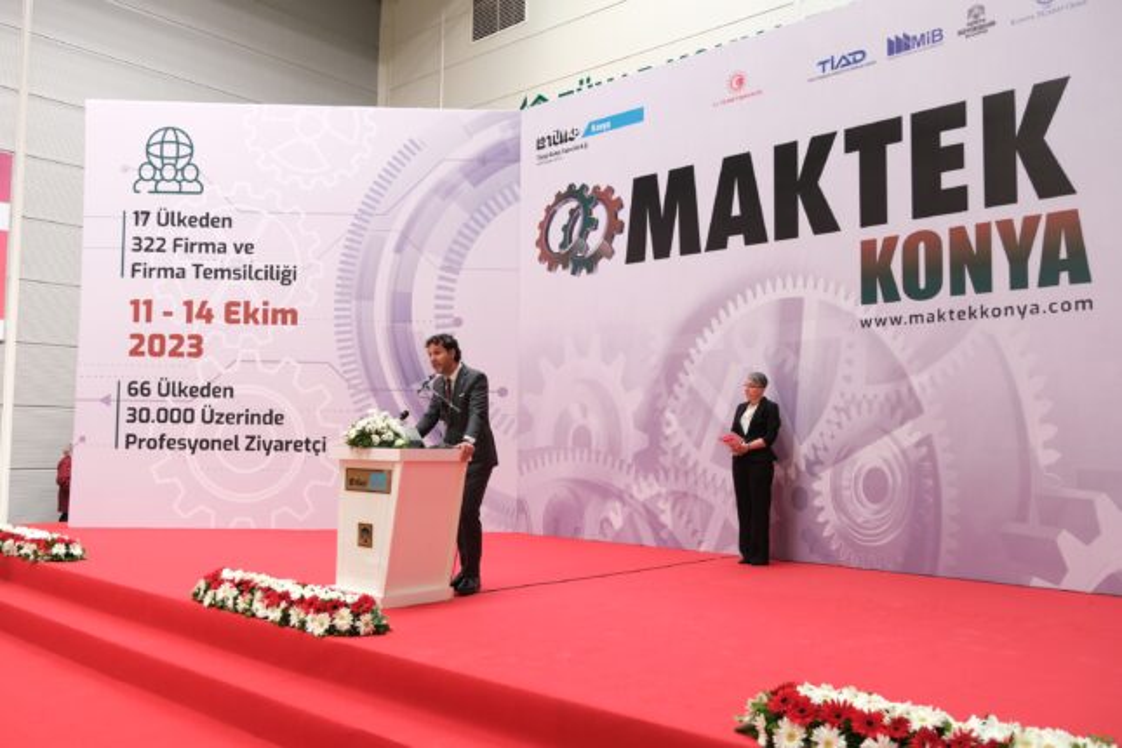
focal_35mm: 29
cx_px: 561
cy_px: 374
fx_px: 904
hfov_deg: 63.7
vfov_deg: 45.0
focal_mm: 19.4
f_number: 3.6
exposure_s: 1/100
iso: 400
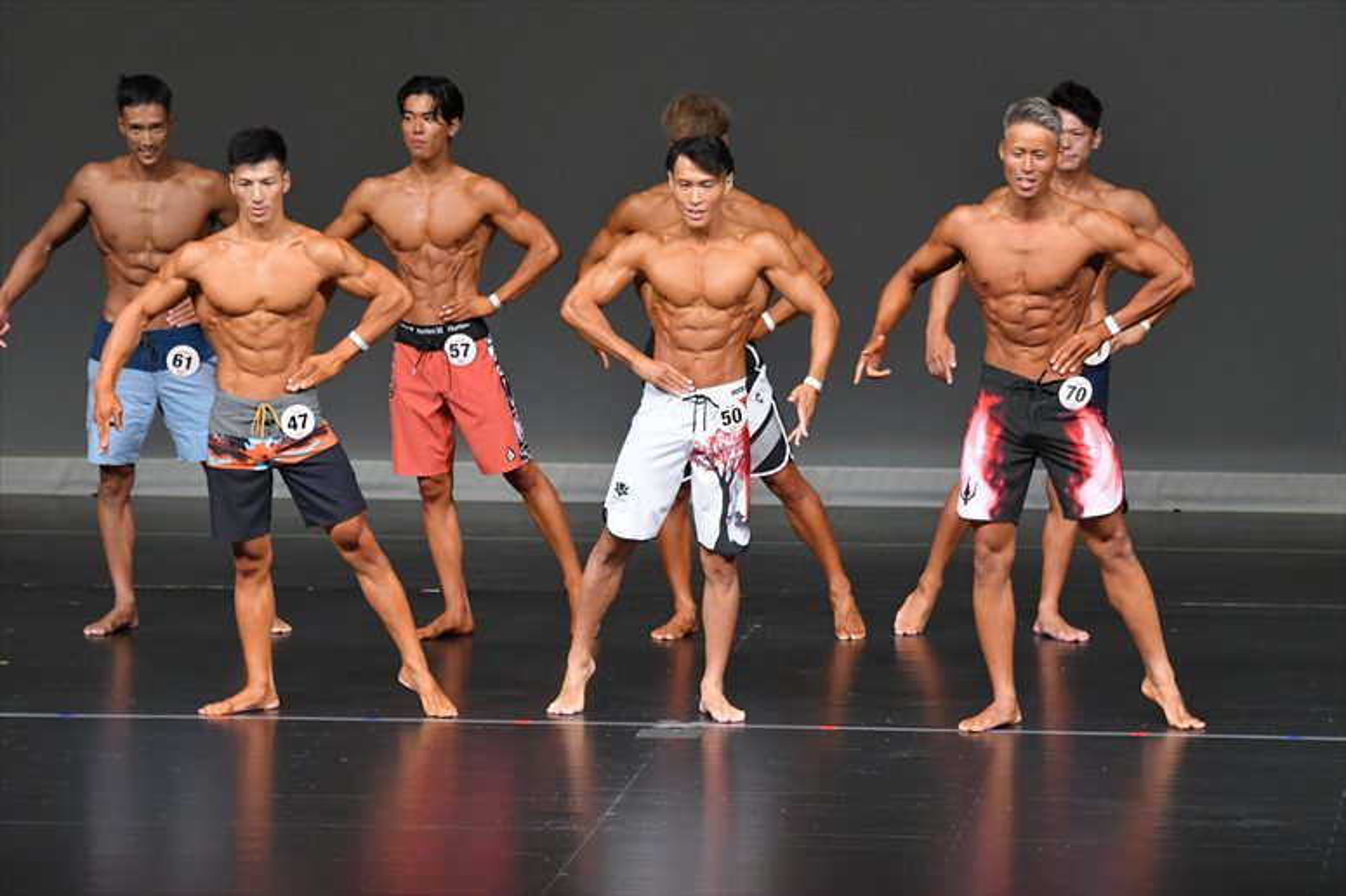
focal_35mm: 255
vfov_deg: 5.4
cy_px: 448
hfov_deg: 8.1
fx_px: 9530
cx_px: 673
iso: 4000
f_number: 5.6
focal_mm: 170
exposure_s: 1/400
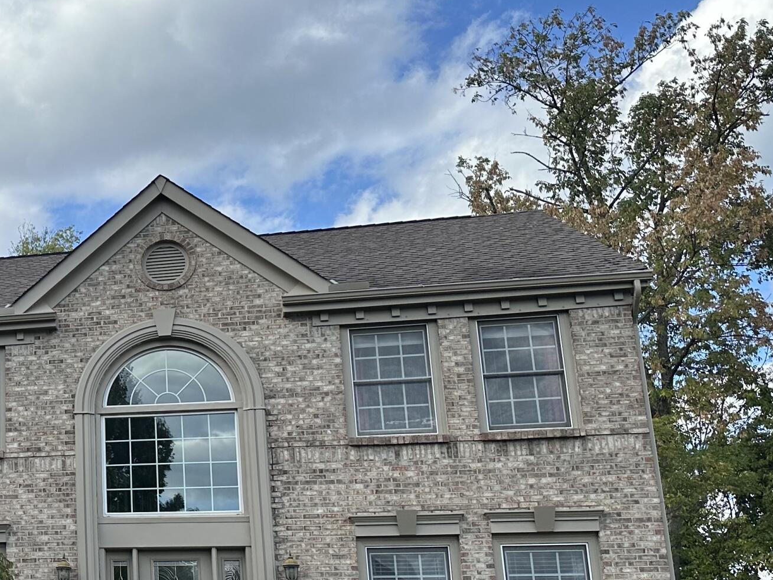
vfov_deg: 26.4
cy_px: 375
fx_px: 1228
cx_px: -78
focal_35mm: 55
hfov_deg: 31.1
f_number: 1.78
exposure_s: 1/2882
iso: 80
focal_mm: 6.86
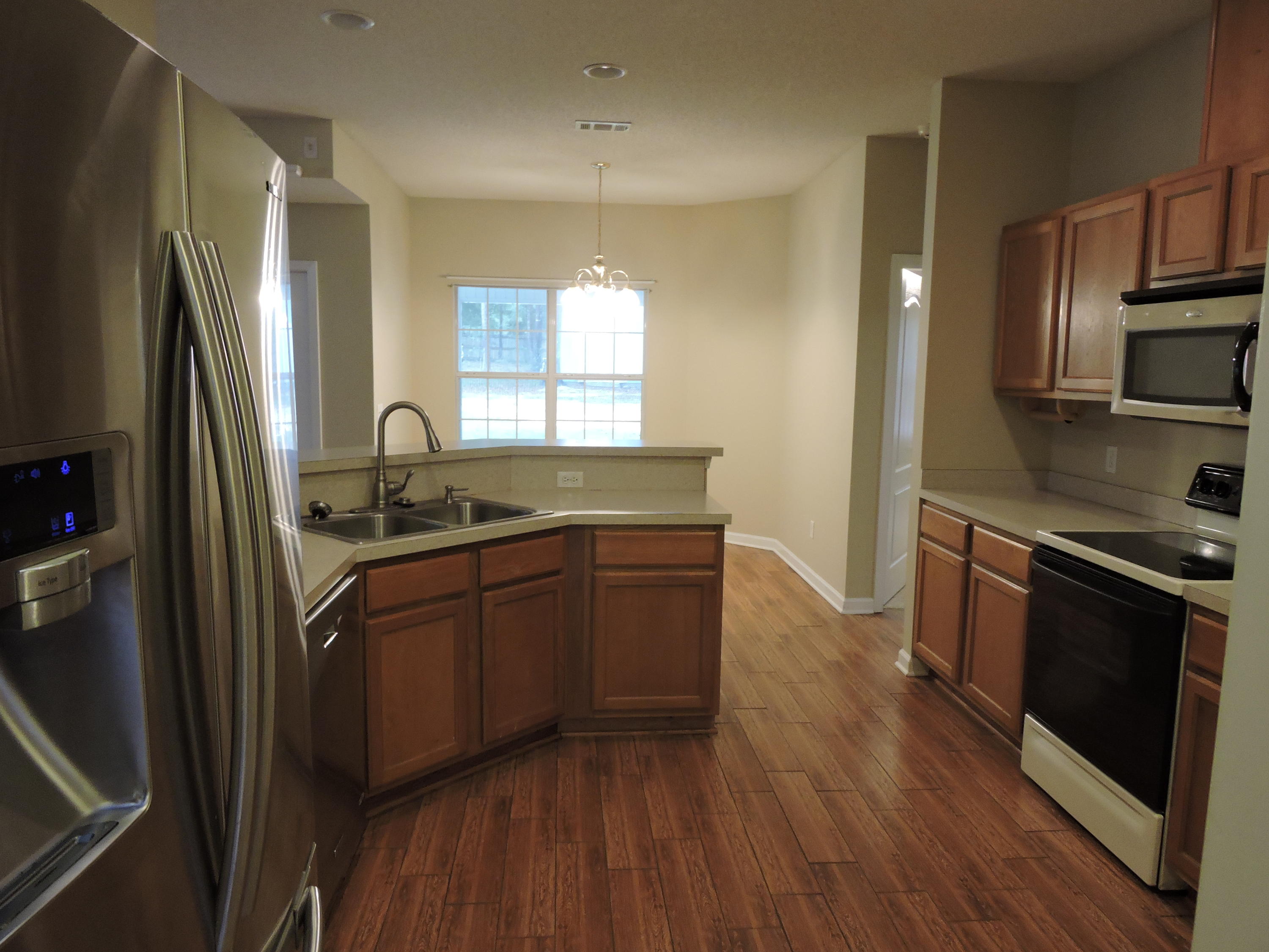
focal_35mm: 24
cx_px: 634
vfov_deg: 56.8
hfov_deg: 71.6
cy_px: 476
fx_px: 880
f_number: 3.3
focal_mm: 4.3
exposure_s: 1/25
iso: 400
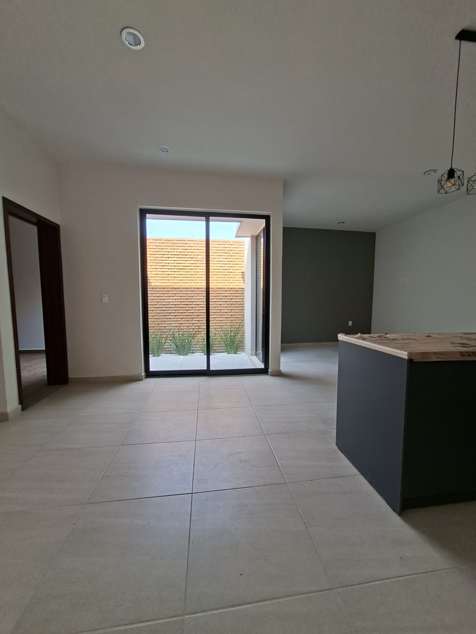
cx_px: 238
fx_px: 238
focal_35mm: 13
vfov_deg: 106.2
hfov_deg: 89.9
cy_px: 317
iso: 50
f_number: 2.2
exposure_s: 1/120
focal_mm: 1.74
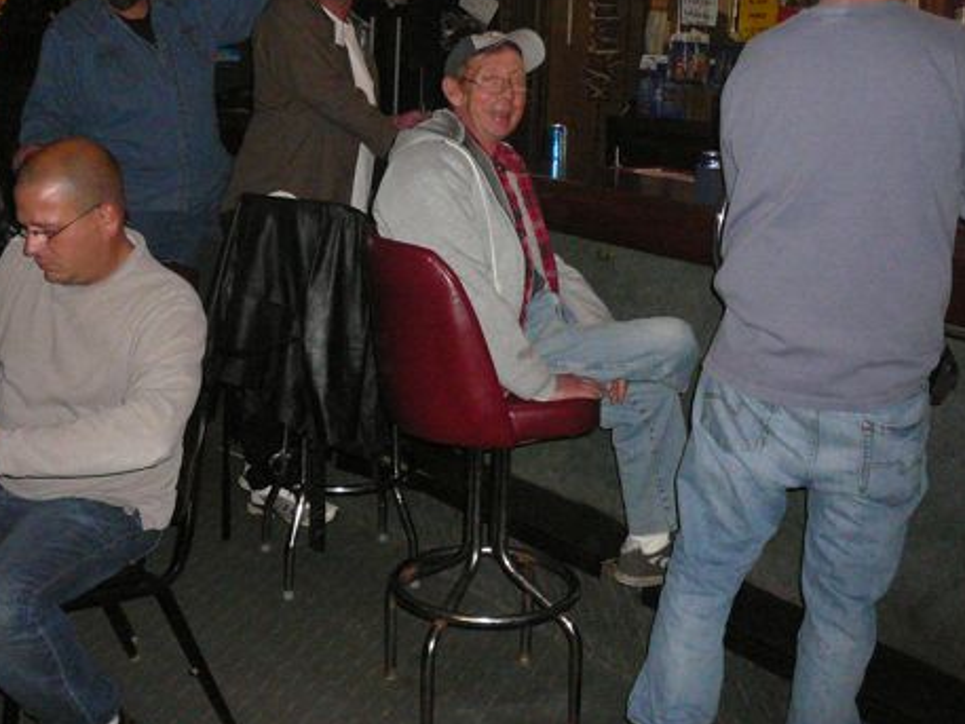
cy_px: 236
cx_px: 515
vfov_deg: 29.5
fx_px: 1366
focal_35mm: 49
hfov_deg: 38.9
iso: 400
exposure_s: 1/30
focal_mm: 5.2
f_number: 2.8
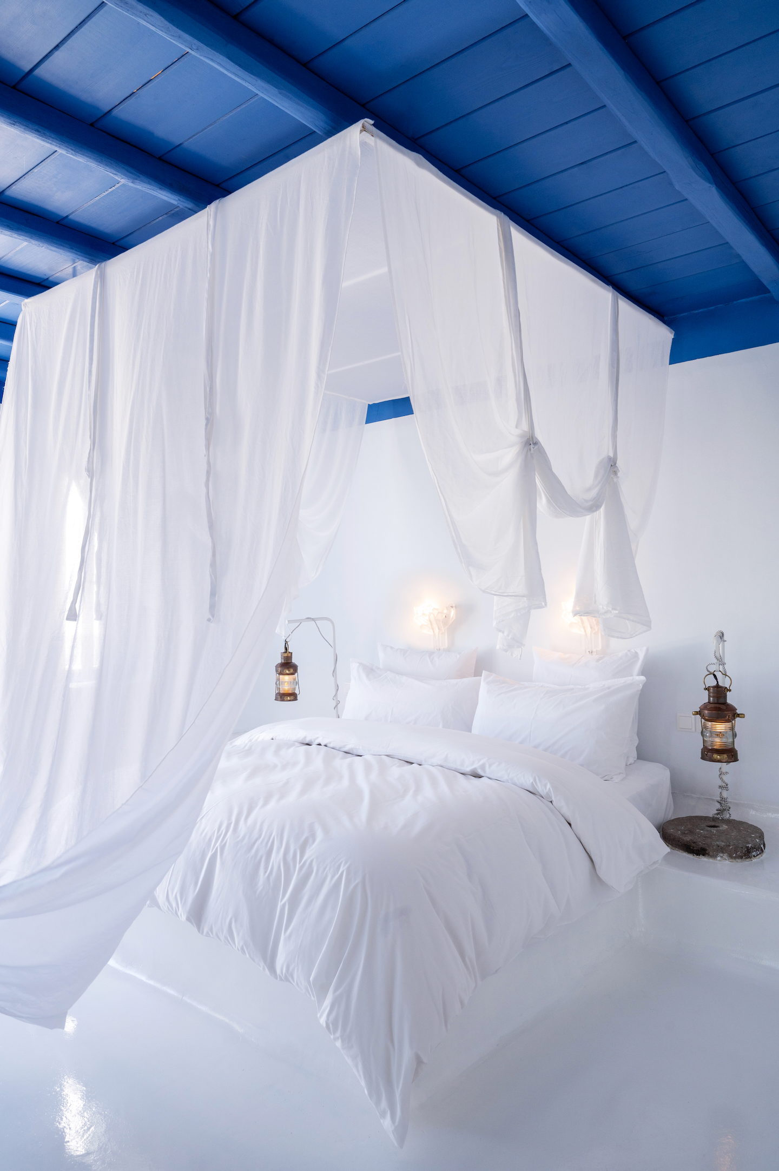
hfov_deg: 56.1
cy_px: 586
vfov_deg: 77.4
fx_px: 731
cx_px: 390
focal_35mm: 22
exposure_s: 1/80
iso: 400
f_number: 8
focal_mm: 22.5
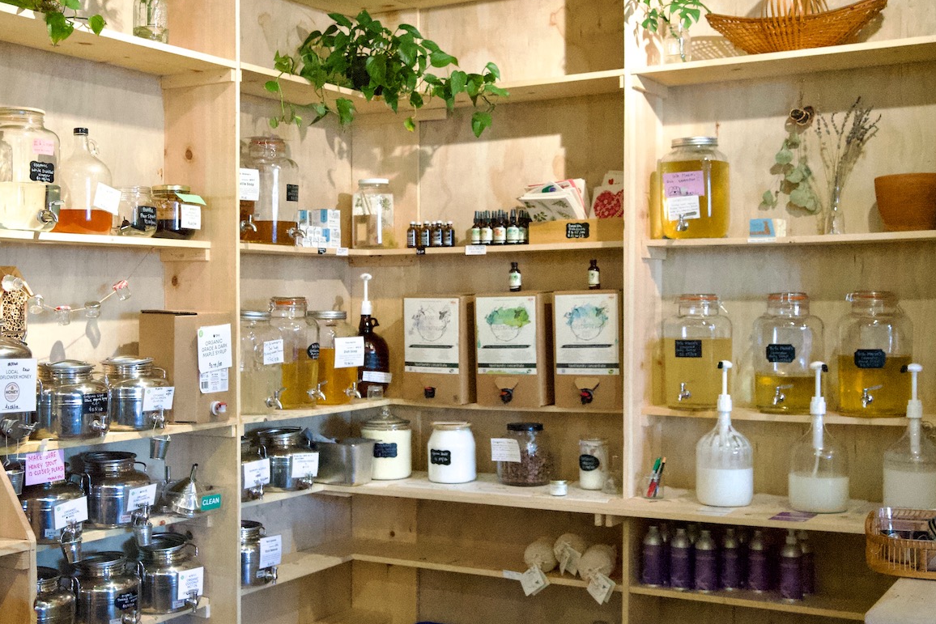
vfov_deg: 28.1
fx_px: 1248
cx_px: 381
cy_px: 317
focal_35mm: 48
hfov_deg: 40.9
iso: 6400
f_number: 2.8
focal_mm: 25
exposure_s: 1/1000
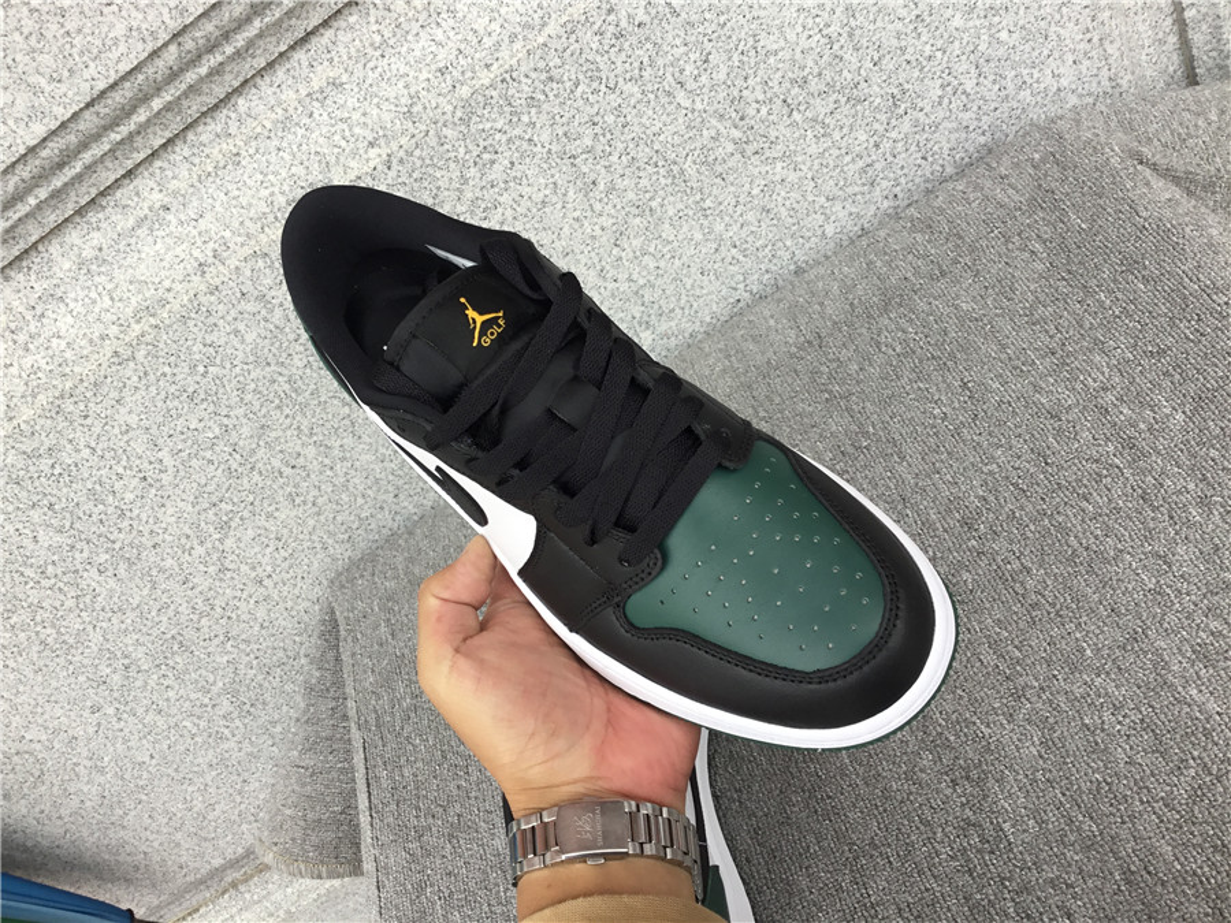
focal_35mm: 31
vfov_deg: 45.4
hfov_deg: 58.4
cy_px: 462
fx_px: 1102
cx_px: 616
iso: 25
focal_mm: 3.3
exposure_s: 1/100
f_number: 2.4
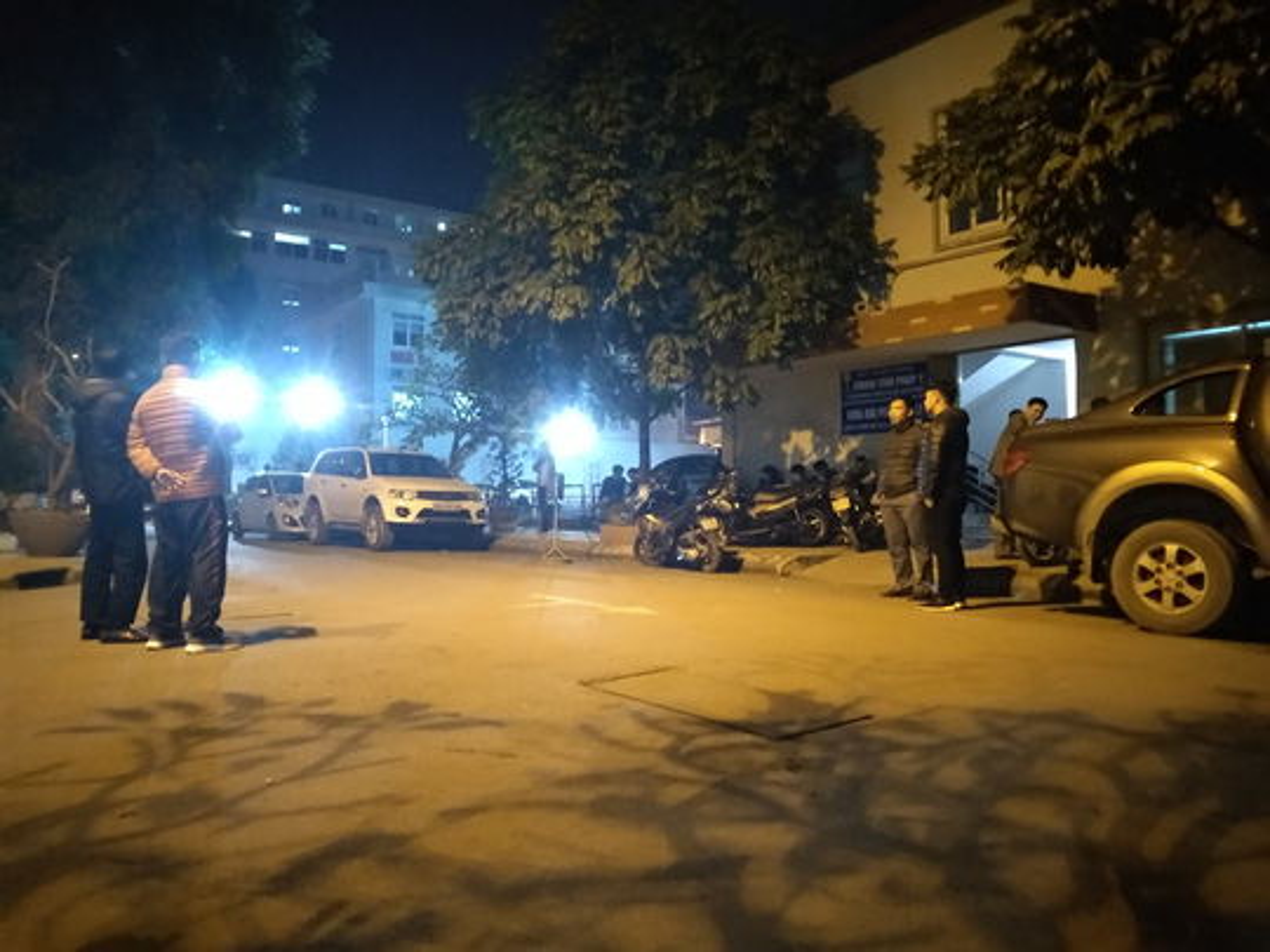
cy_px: 476
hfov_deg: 76.4
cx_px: 635
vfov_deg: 61.1
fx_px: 807
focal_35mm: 22
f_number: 2.2
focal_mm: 3.81
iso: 6400
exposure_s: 1/17
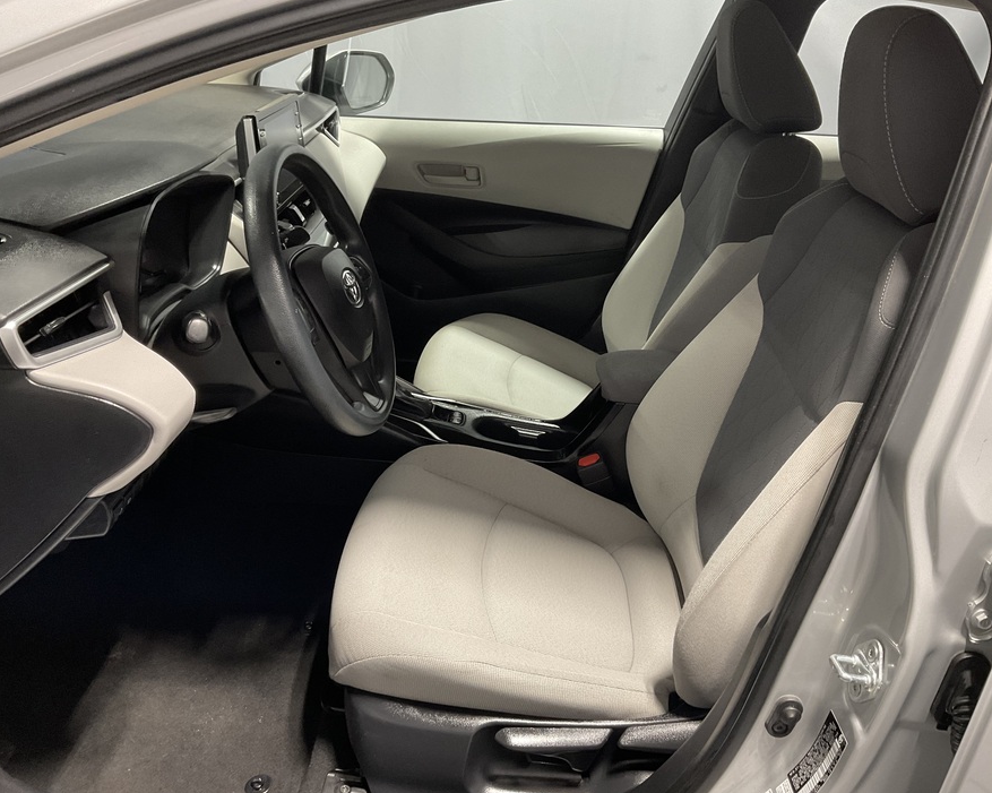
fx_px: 910
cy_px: 389
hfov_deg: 57.2
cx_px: 504
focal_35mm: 31
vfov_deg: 47.1
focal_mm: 3
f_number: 1.8
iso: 80
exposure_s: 1/60
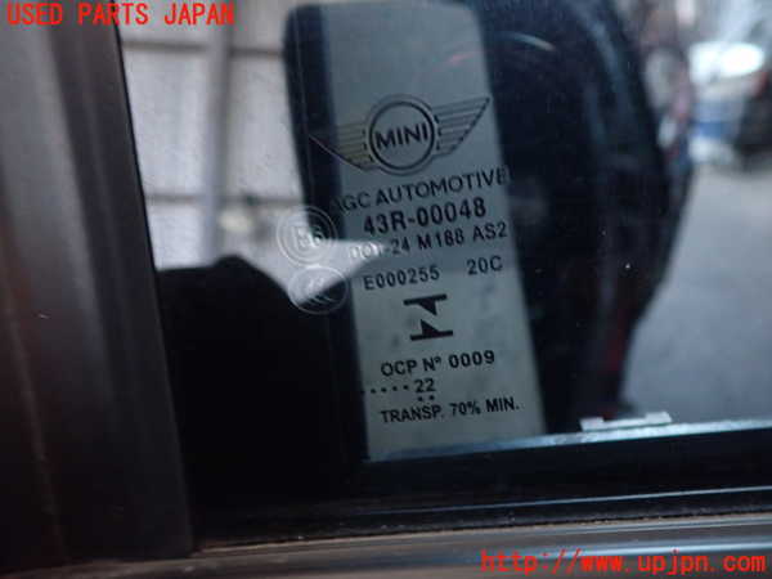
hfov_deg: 60.0
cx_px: 386
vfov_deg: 46.8
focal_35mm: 30
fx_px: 669
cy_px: 290
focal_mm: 5.4
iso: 640
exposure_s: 1/30
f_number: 2.3
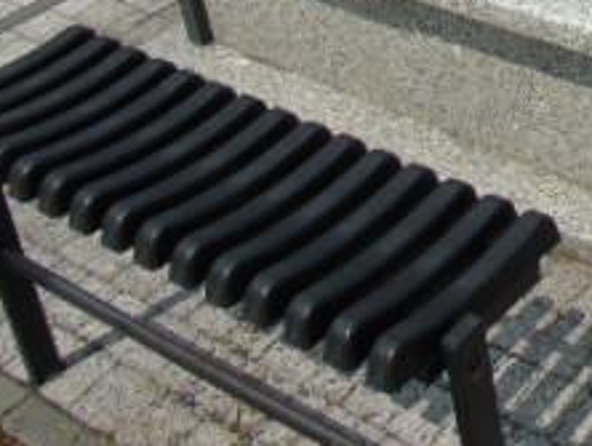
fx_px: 1233
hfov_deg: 23.2
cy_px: -190
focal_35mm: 72
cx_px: 813
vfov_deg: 18.5
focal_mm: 4.4
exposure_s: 1/1000
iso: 80
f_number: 4.3
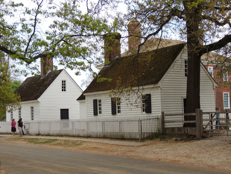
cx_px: 116
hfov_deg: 27.8
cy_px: 87
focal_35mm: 70
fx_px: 467
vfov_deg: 21.0
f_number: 3.9
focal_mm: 12.4
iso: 100
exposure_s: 1/320
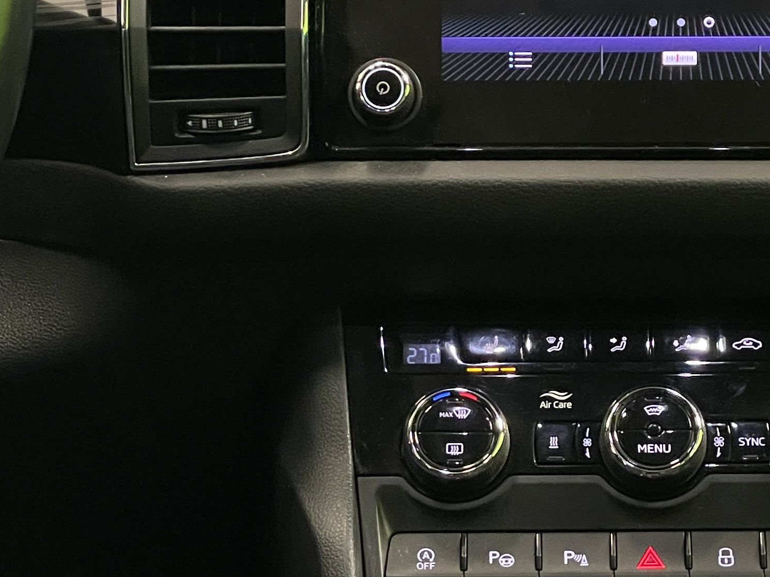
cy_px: 443
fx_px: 3158
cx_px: 573
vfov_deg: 10.4
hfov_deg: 13.9
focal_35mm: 142
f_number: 2
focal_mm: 6
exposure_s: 1/50
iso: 640
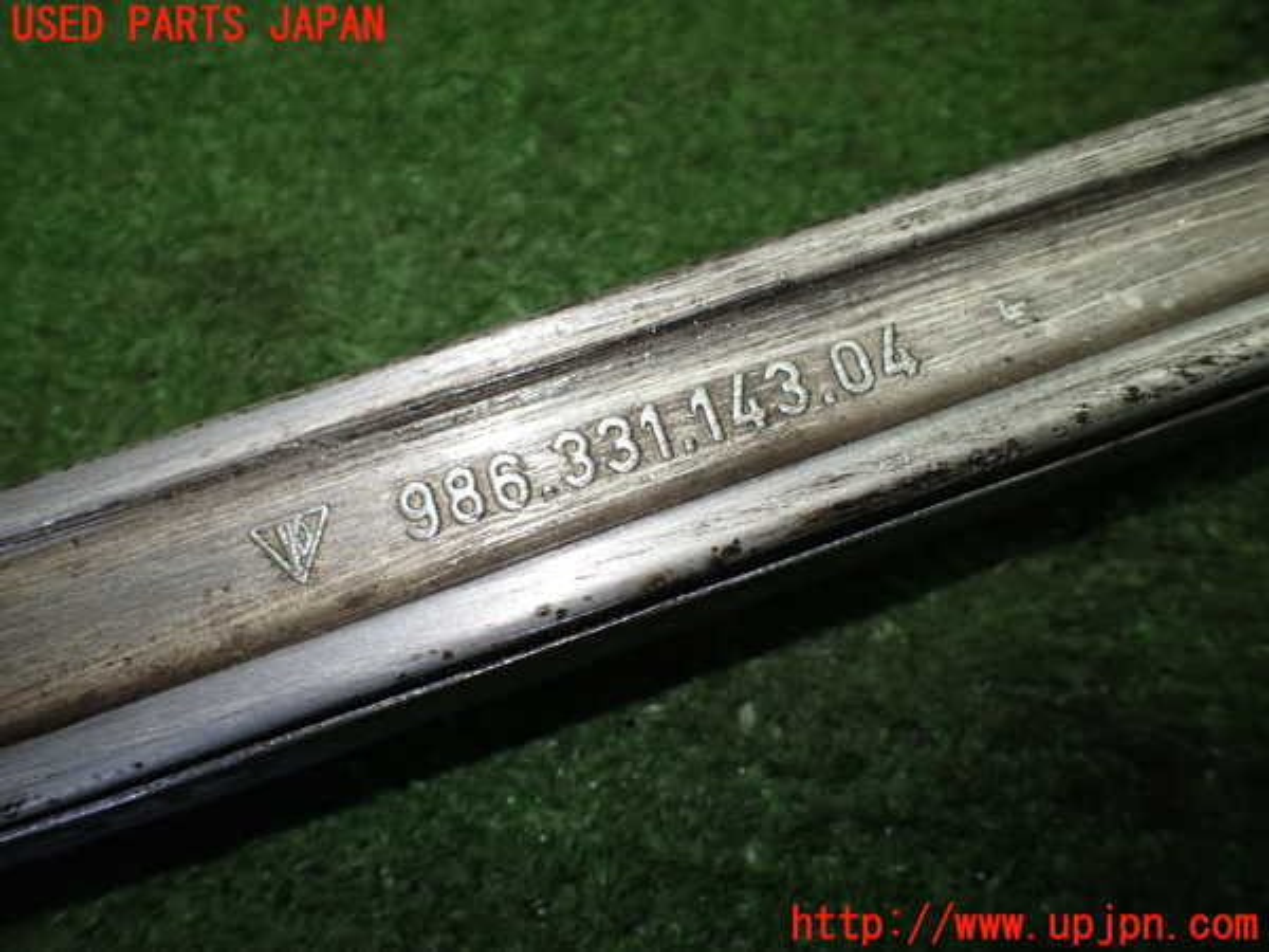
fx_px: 1100
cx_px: 634
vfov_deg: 46.8
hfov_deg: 60.0
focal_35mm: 30
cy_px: 476
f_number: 2.3
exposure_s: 1/125
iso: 250
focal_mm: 5.4
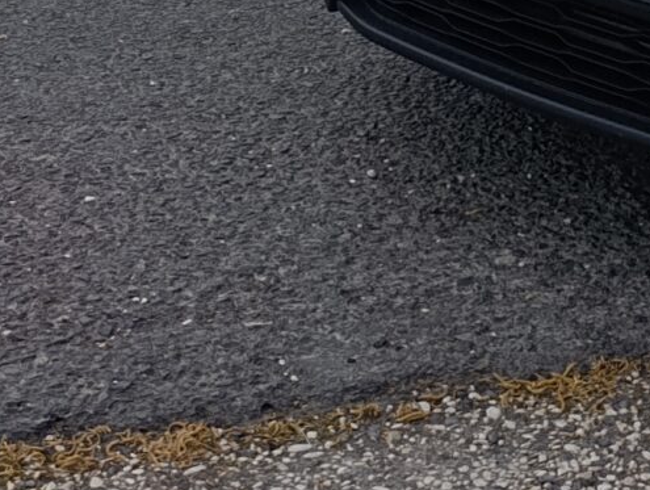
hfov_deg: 15.7
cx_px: 836
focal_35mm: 119
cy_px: -507
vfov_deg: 11.2
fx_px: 2238
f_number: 1.6
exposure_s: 1/633
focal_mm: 6.14
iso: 50
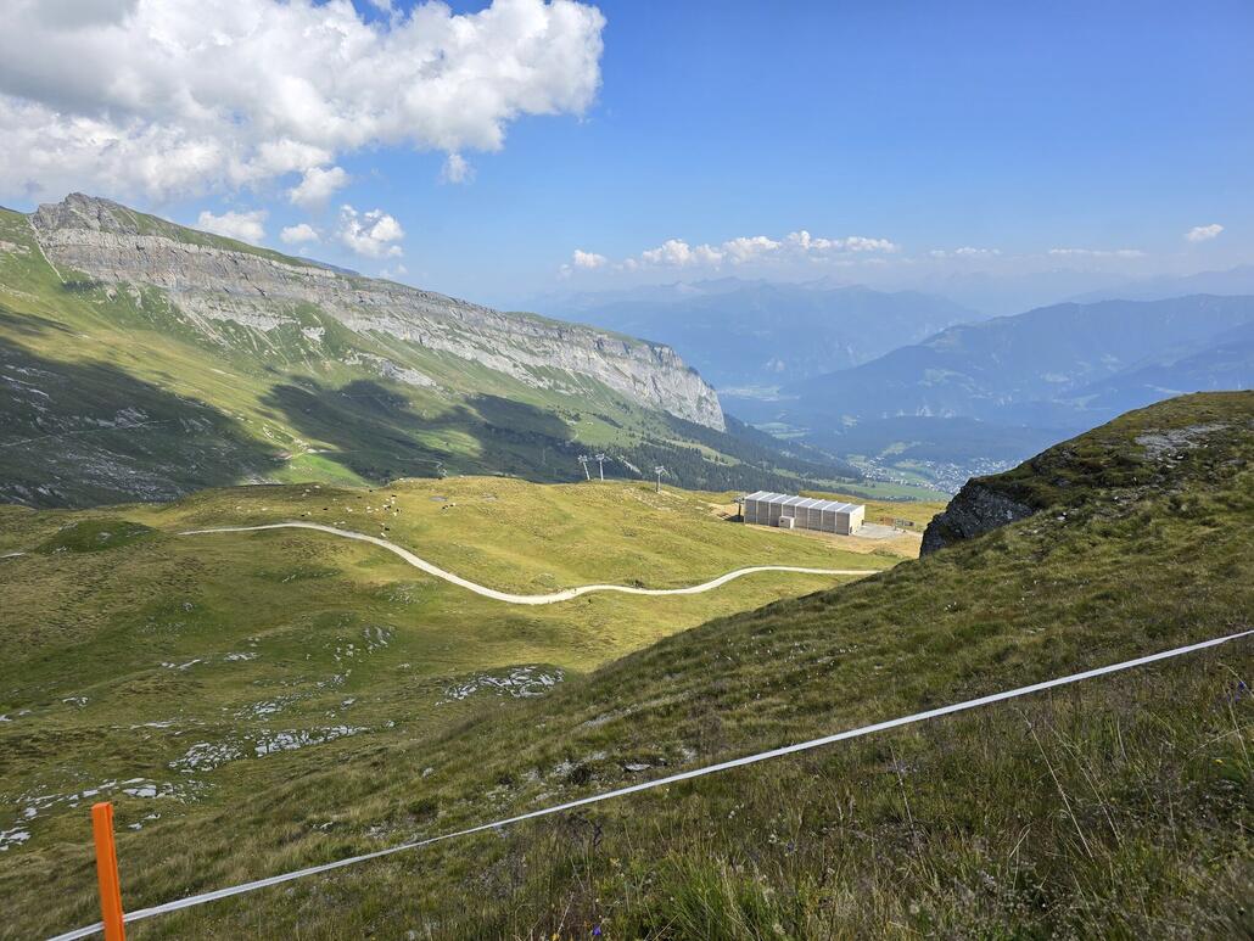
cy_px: 470
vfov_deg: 58.9
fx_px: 833
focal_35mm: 23
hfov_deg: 73.9
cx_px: 627
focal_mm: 6.3
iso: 12
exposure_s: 1/626
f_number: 1.7
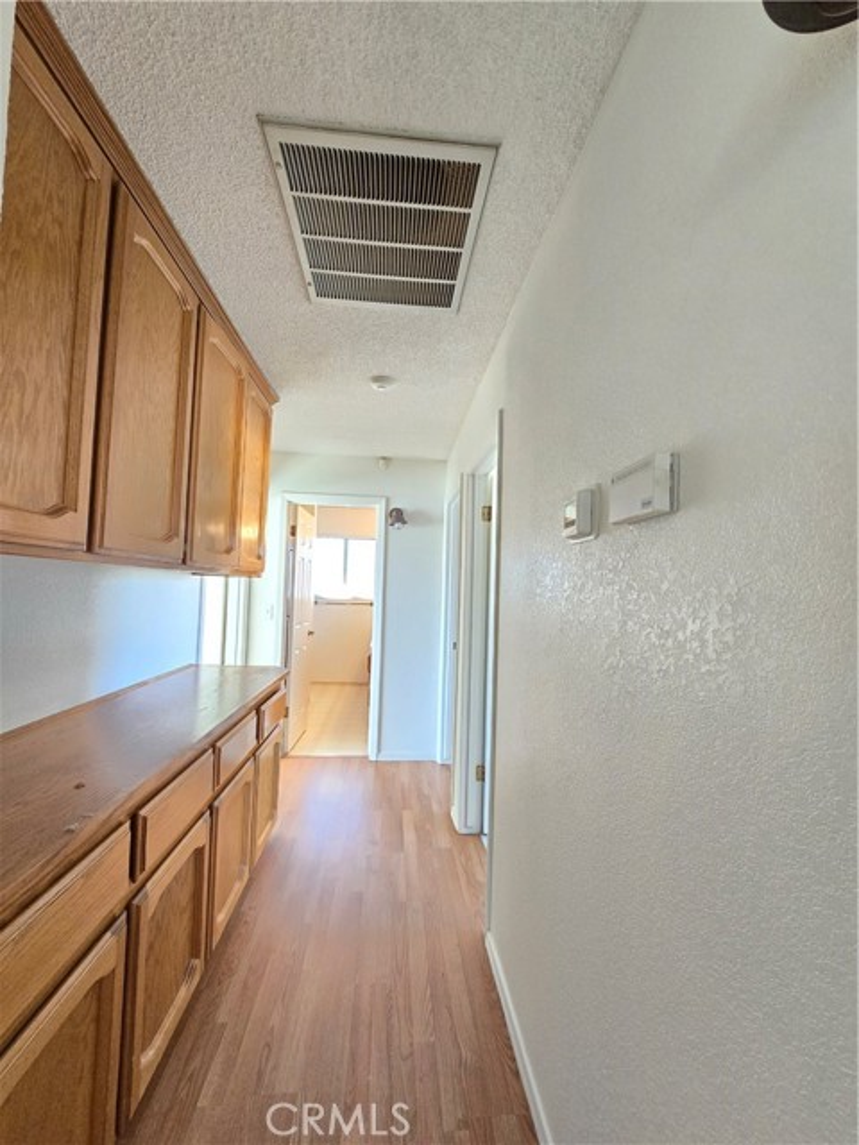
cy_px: 572
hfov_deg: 89.9
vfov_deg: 106.2
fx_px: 430
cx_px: 430
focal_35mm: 13
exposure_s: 1/60
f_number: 2.2
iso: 500
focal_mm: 2.2
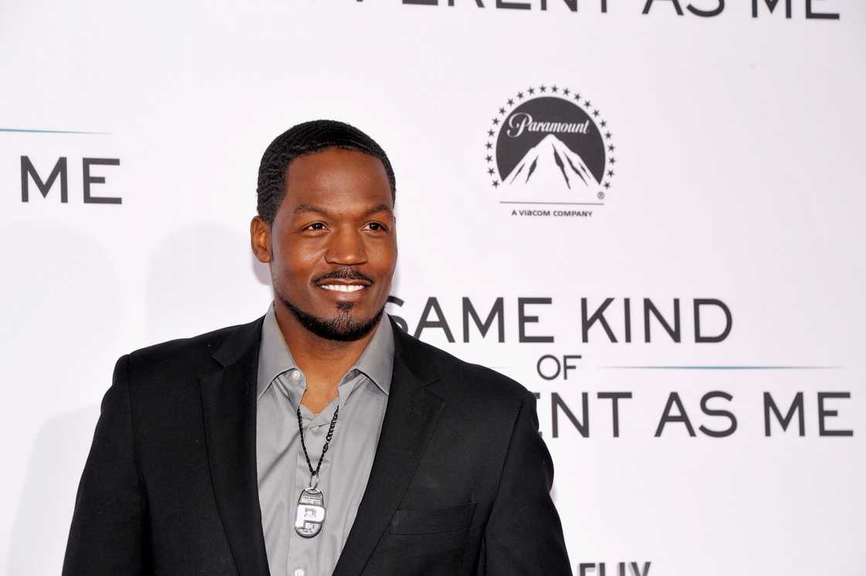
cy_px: 288
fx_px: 2404
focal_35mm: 100
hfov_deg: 20.4
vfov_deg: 13.7
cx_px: 433
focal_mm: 100
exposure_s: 1/250
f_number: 6.3
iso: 800
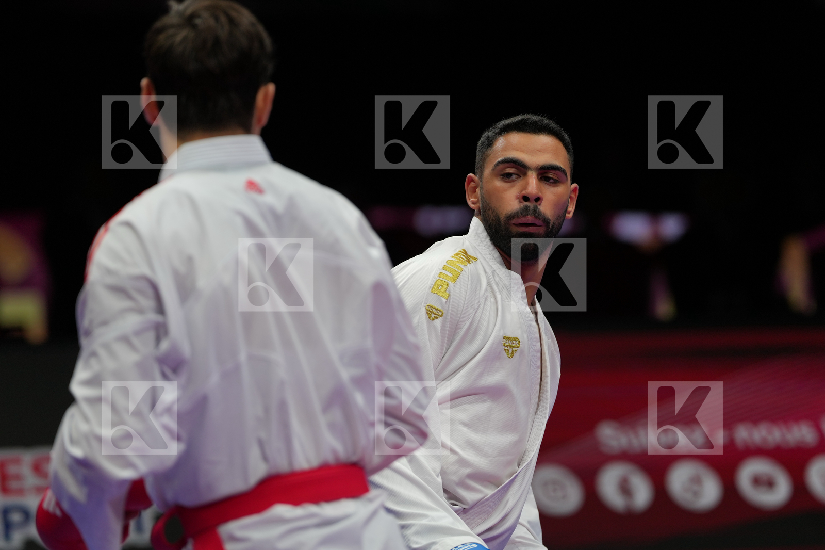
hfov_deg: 7.3
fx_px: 6461
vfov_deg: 4.9
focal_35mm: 282
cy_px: 275
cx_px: 412
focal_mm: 188
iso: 320
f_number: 2.8
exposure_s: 1/1000
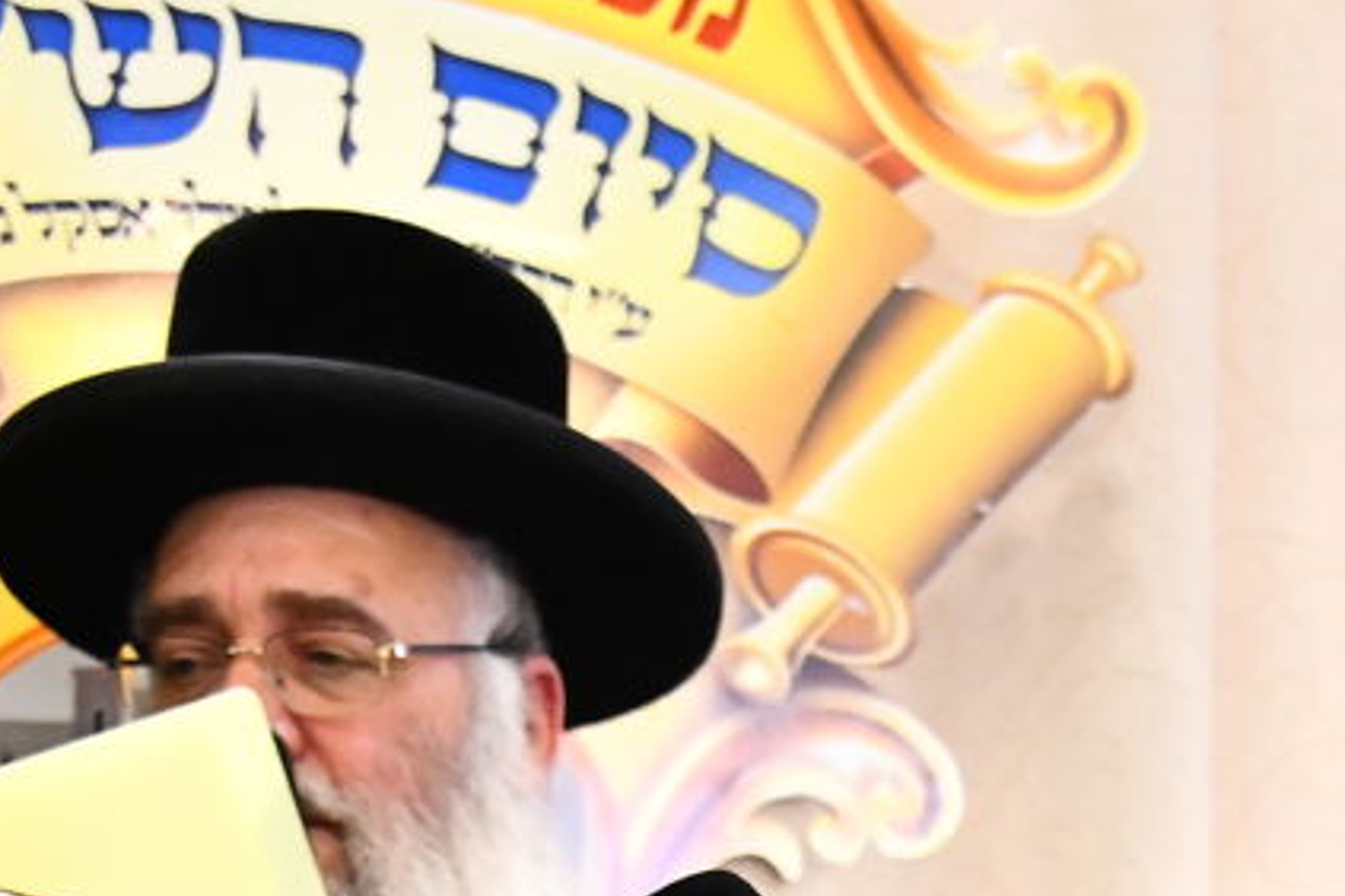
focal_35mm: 139
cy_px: 1400
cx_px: 1297
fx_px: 5193
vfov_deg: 9.6
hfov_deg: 14.6
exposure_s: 1/200
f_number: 5
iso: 6400
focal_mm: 42
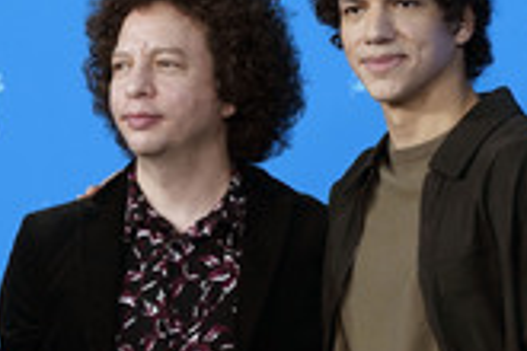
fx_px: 2840
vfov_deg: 7.1
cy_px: 316
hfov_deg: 10.6
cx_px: 299
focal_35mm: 194
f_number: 5.6
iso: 2000
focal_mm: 71
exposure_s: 1/160
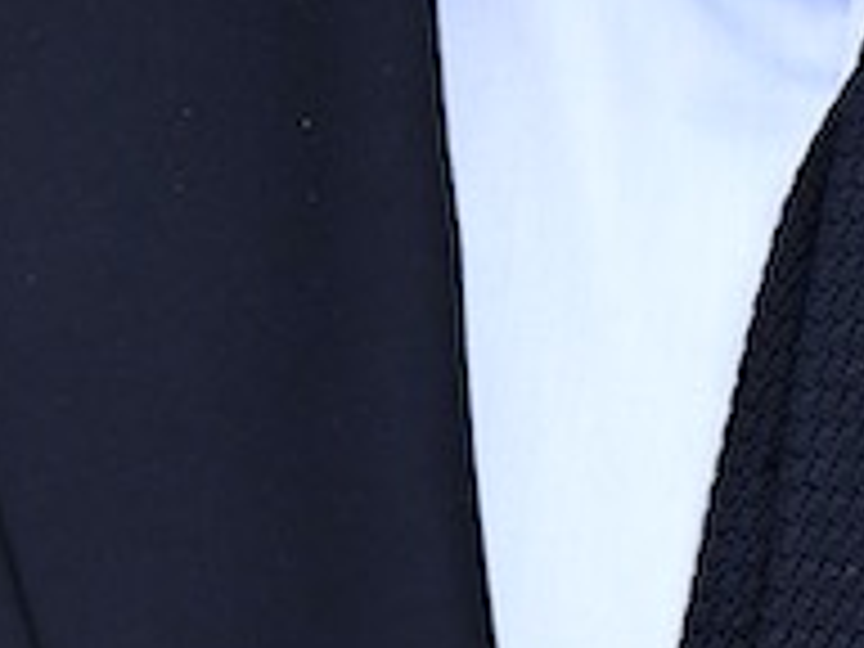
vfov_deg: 1.0
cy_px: -1006
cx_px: 1692
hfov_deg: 1.3
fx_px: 37414
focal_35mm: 1499
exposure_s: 1/125
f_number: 6.3
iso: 1250
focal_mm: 200
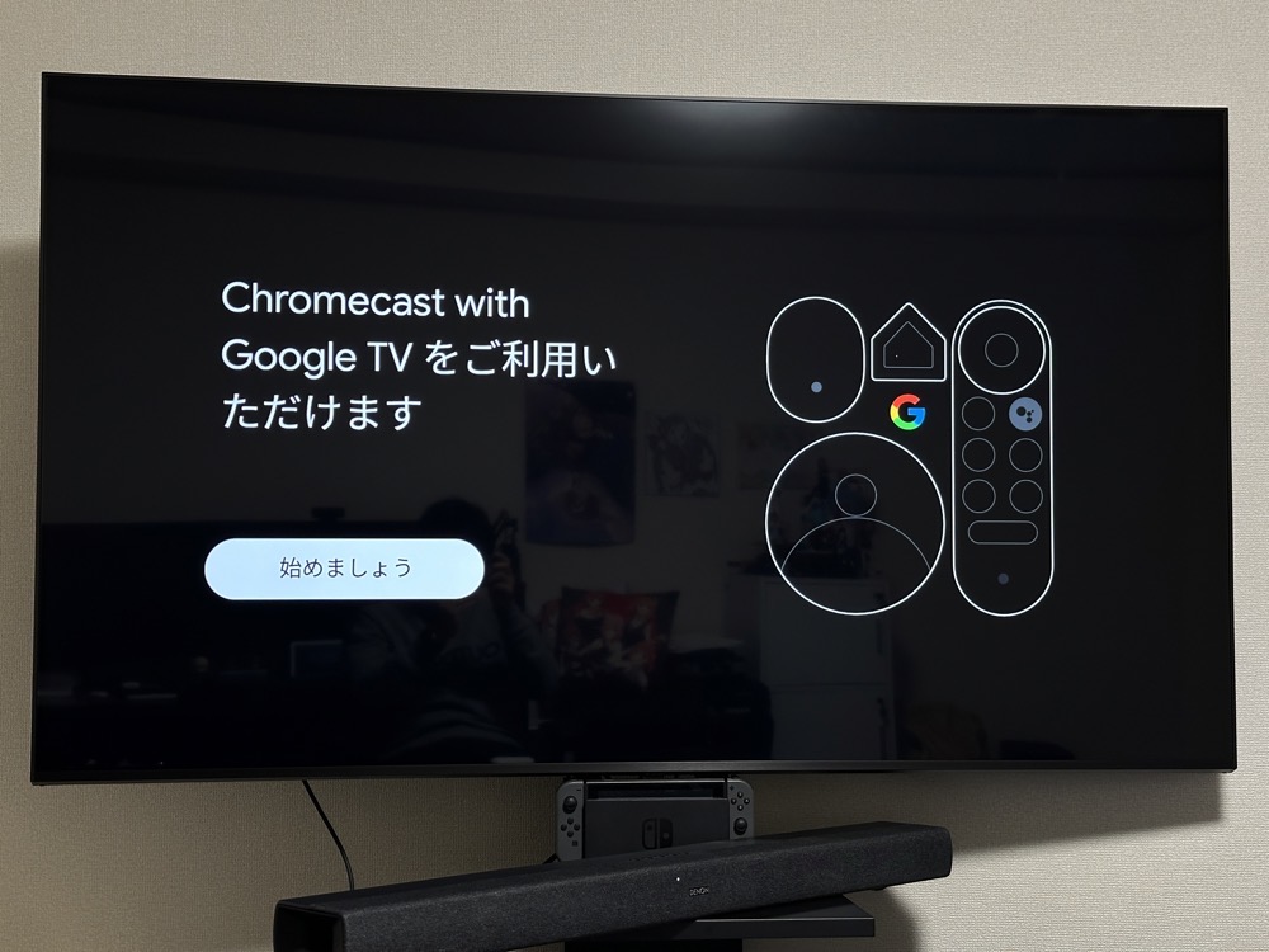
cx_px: 634
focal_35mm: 48
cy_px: 476
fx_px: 1760
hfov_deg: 39.7
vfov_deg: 30.3
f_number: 1.78
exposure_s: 1/42
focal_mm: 6.86
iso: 250
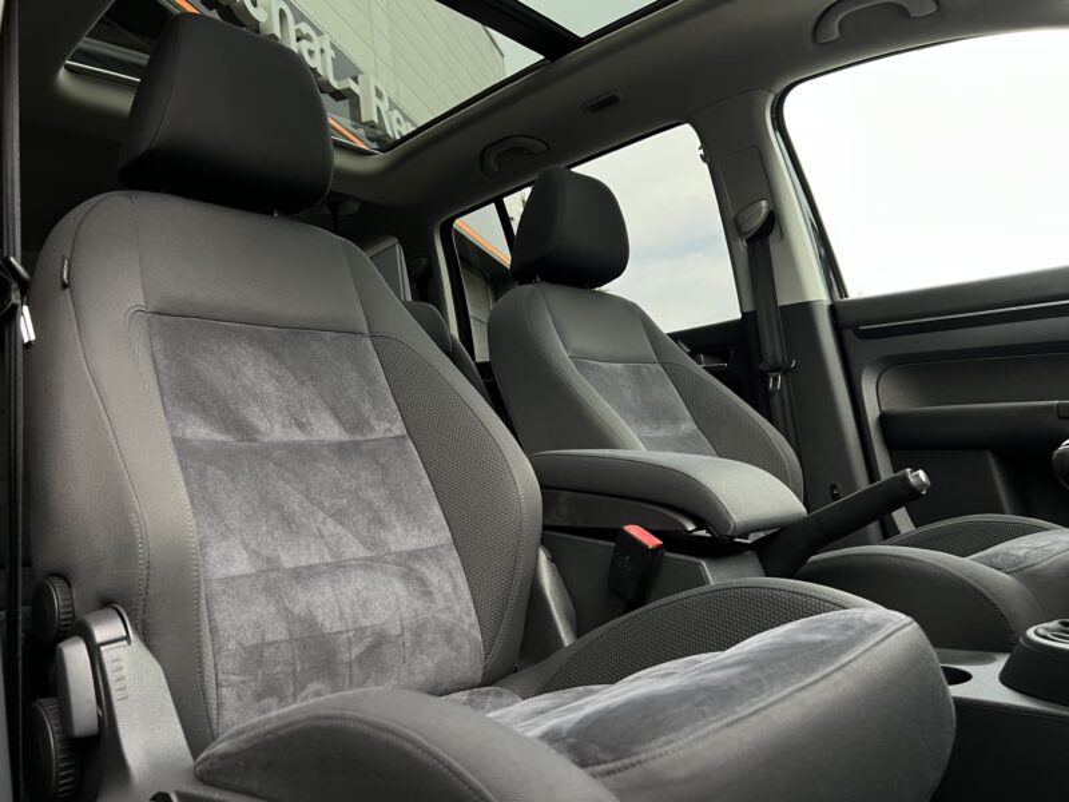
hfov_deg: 67.3
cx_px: 534
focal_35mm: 26
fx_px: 803
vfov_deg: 53.1
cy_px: 401
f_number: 1.5
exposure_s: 1/81
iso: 125
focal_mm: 5.7
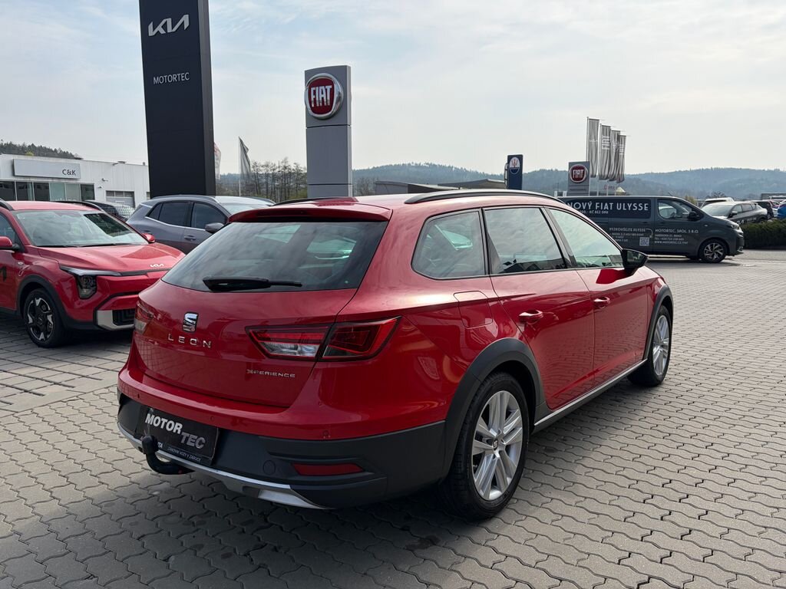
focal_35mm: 26
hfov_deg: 67.3
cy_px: 294
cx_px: 393
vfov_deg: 53.1
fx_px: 590
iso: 50
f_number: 1.6
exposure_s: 1/4329
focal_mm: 5.96
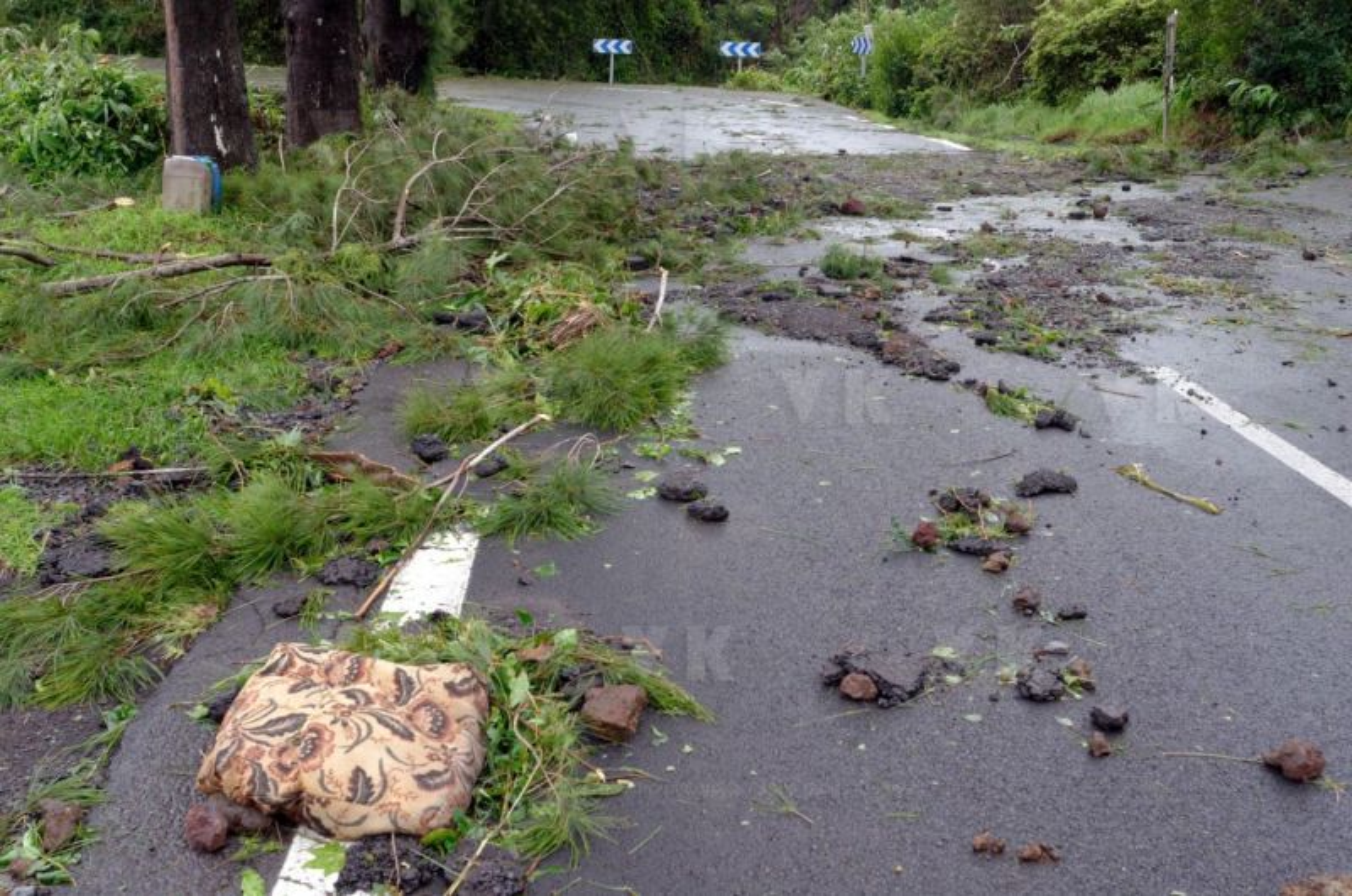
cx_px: 676
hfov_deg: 53.2
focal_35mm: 36
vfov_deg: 36.7
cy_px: 448
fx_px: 1349
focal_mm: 24
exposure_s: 1/250
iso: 1000
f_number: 9
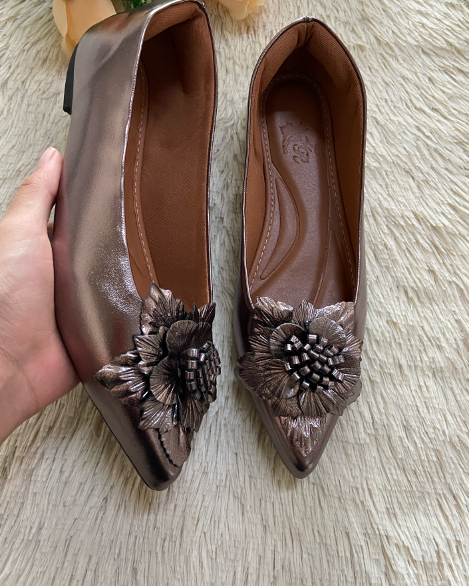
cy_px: 274
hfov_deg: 51.5
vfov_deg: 62.1
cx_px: 231
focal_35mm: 28
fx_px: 486
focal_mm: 4.25
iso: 250
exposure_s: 1/60
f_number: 1.8
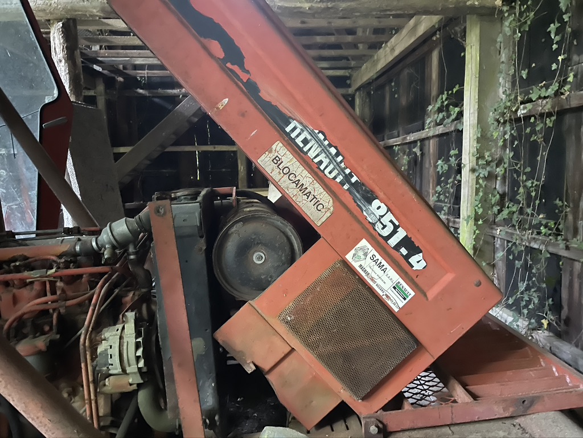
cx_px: 292
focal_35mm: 26
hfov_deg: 67.3
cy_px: 219
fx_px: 438
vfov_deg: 53.1
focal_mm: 4.2
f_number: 1.6
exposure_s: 1/15
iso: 1250
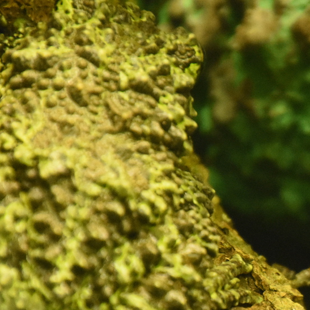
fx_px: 11469
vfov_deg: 1.5
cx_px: 402
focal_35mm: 1132
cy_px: 304
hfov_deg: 1.5
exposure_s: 1/200
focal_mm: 300
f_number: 6.3
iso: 6400
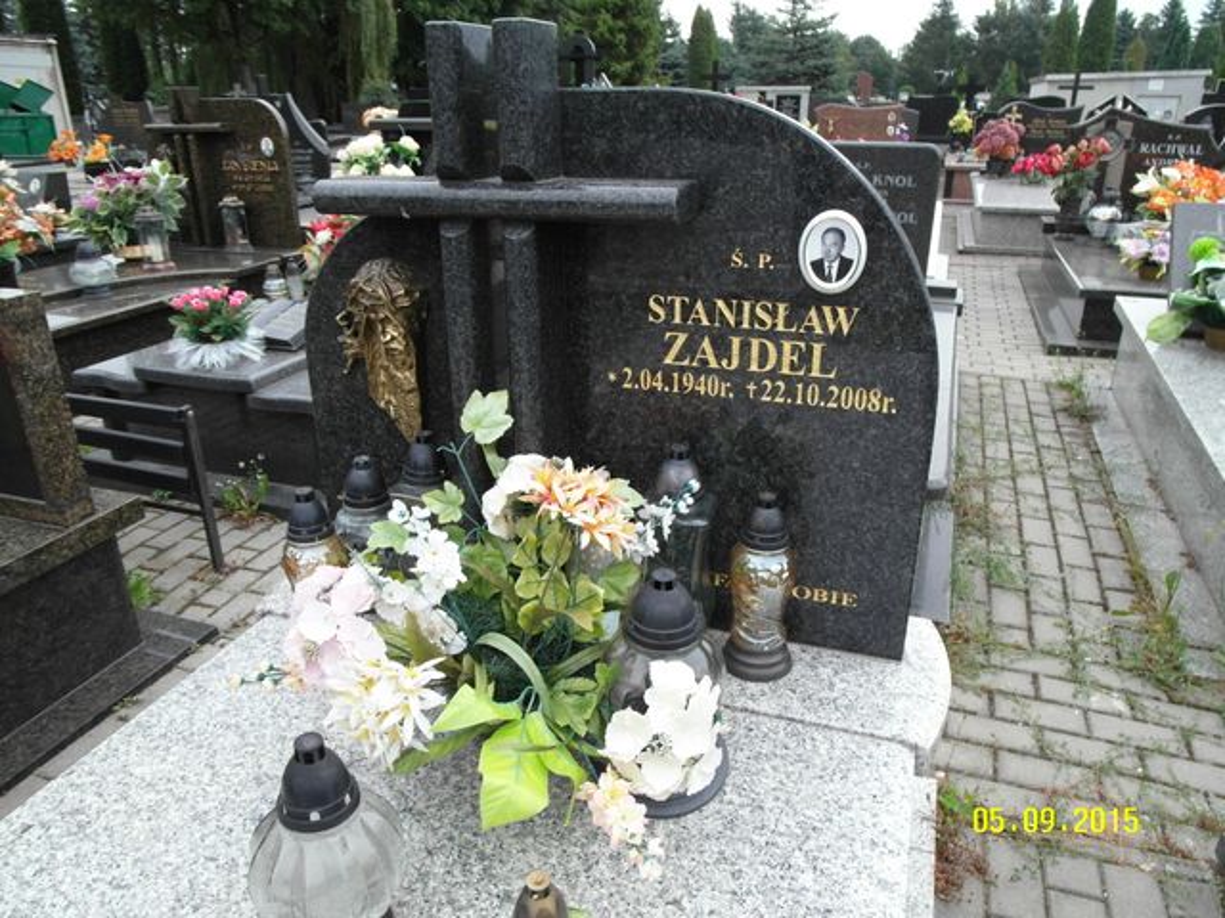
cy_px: 459
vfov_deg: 56.8
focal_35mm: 24
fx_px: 849
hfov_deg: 71.6
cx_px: 612
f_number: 3.4
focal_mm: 5.2
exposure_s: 1/90
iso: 80
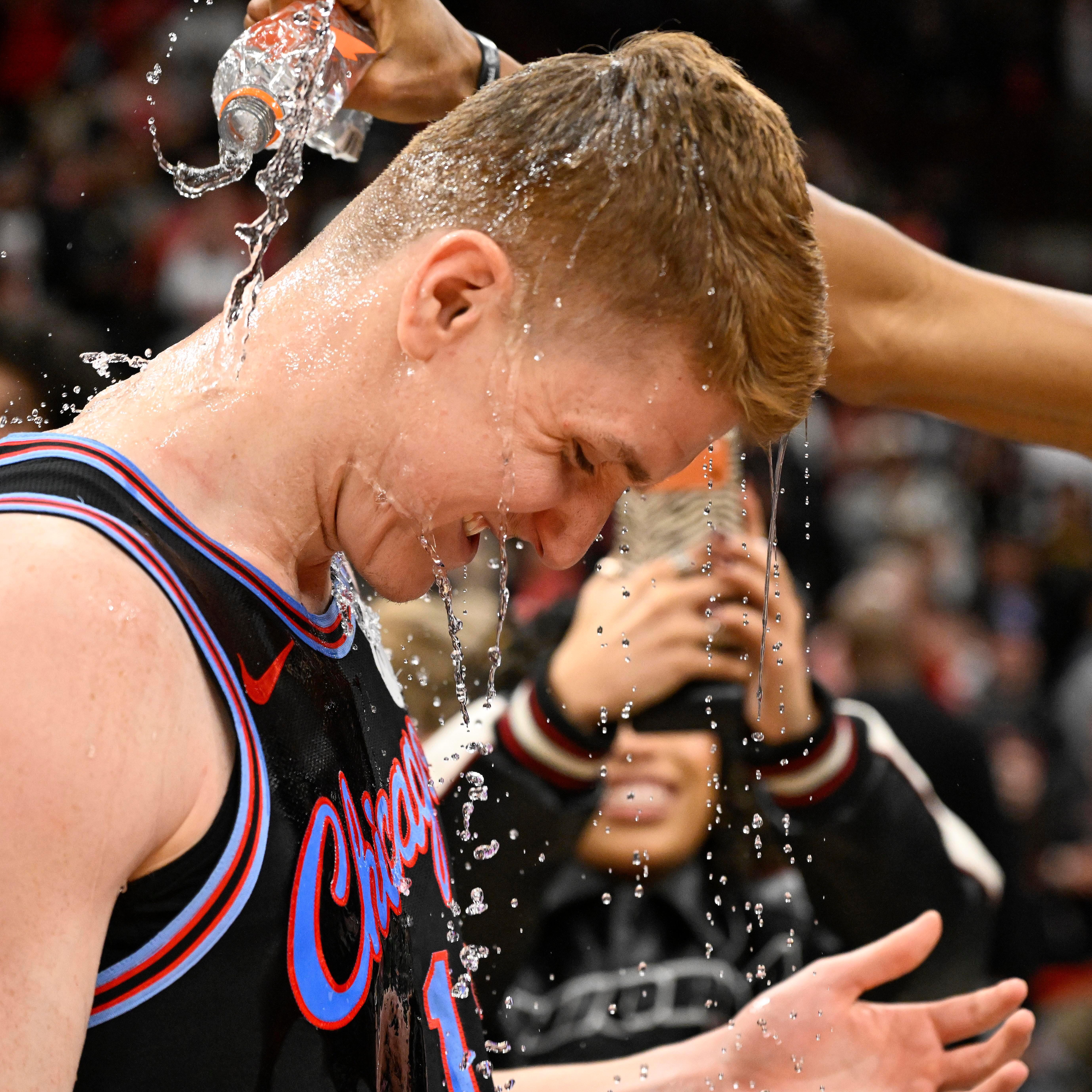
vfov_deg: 14.0
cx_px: 667
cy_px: 546
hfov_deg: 13.9
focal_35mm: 125
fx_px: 4461
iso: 6400
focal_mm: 98
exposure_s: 1/2000
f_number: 4
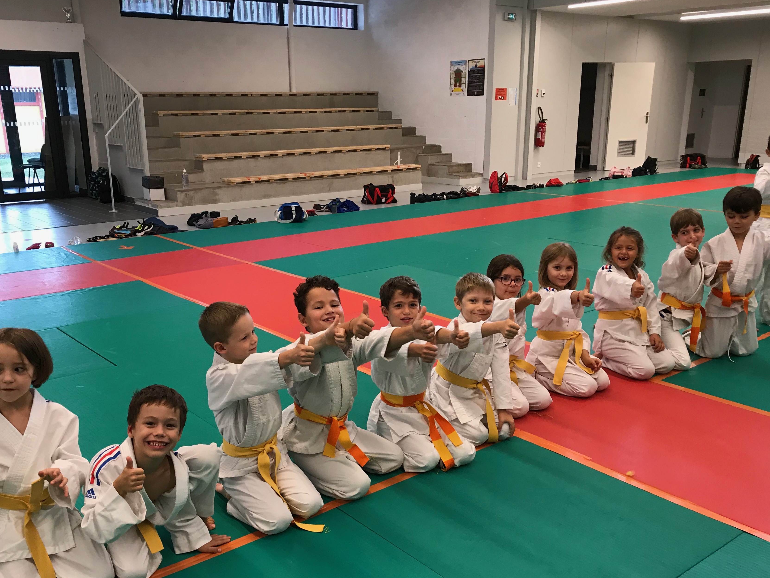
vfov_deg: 41.6
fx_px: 756
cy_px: 341
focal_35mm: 34
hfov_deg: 53.9
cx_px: 363
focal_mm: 3.99
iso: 25
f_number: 1.8
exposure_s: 1/33
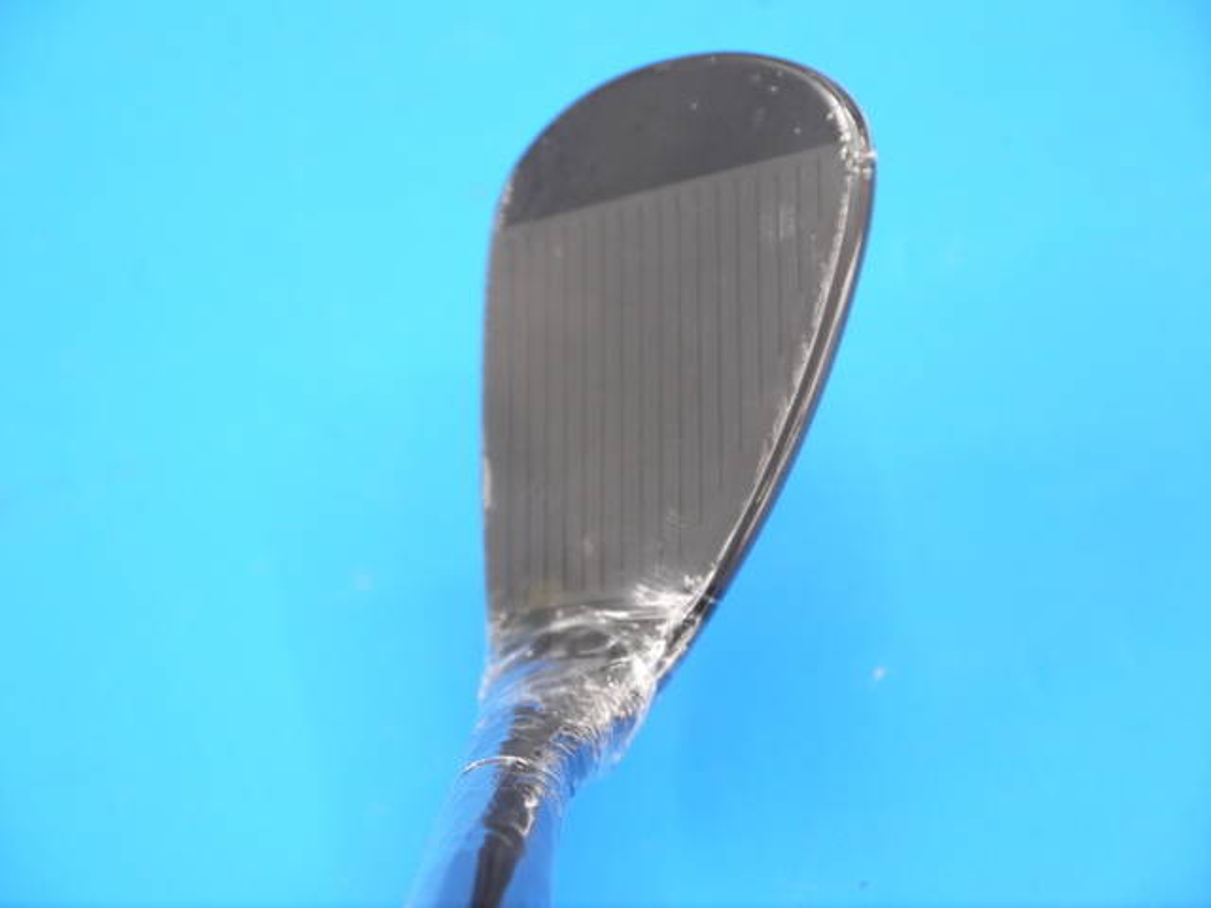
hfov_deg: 23.3
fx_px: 2939
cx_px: 606
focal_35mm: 84
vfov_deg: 17.6
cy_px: 454
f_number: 5.6
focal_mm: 42
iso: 800
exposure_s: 1/80
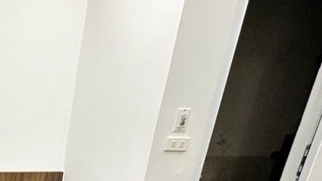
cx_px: -90
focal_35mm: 42
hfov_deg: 34.9
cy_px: 231
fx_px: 358
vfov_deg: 24.8
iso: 160
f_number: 2.2
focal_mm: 2.22
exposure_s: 1/100
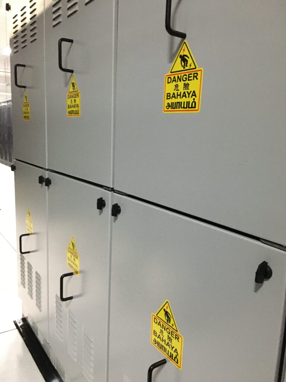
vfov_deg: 61.7
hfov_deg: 48.2
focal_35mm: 29
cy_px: 191
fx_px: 319
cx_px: 143
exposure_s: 1/17
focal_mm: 4.15
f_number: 2.2
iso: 400
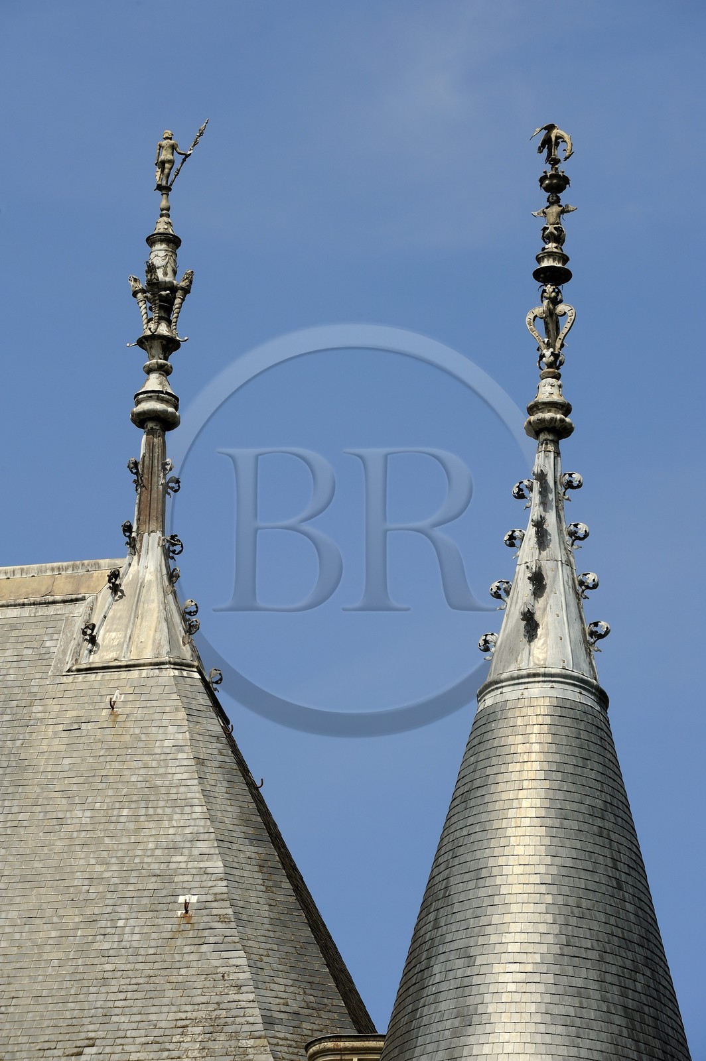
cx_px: 353
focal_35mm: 200
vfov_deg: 10.3
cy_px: 530
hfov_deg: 6.9
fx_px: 5893
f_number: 10
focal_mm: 200
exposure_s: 1/400
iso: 200
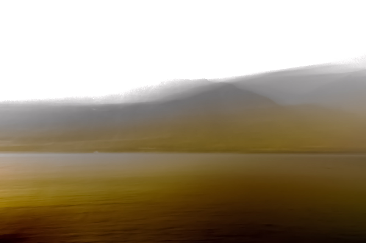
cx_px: 183
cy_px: 122
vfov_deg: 36.8
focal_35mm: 36
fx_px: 366
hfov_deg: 53.2
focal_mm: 24
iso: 200
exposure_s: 1.3
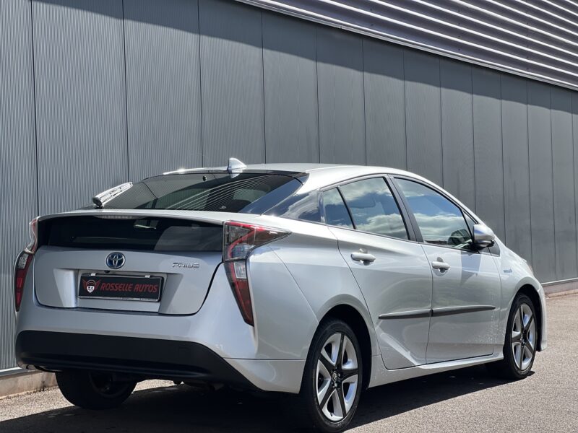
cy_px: 216
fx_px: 1286
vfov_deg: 19.1
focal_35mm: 77
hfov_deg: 25.3
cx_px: 289
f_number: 2.8
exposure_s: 1/485
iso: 32
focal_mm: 9
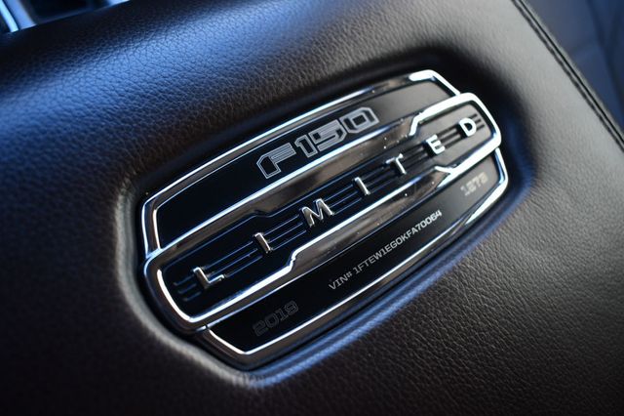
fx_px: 676
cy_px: 208
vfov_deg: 34.2
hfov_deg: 49.6
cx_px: 312
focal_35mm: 39
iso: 800
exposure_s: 1/250
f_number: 4
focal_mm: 26
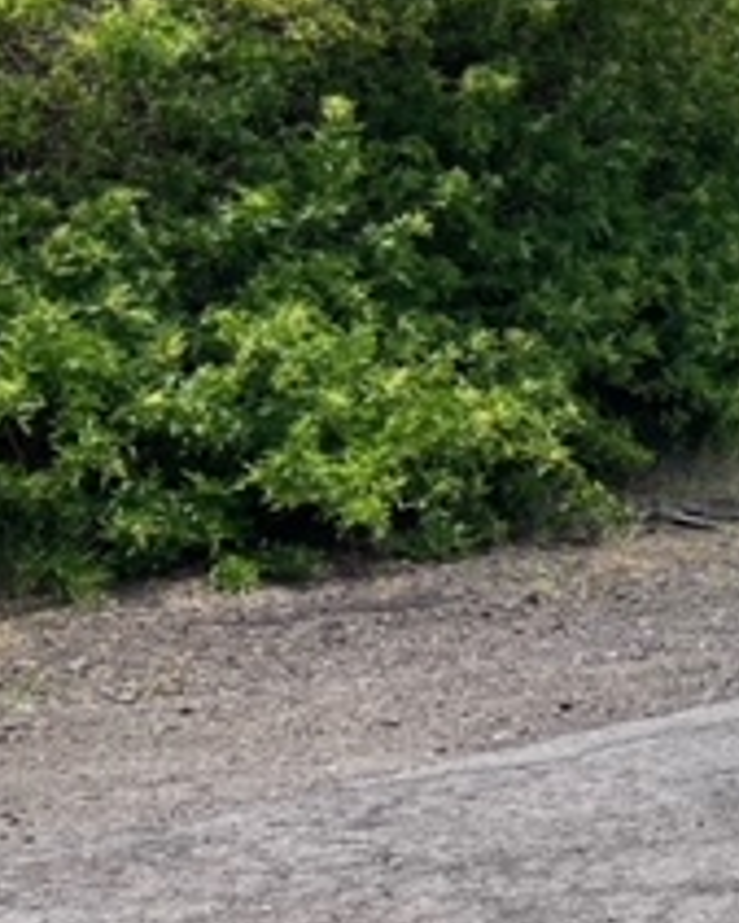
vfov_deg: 22.7
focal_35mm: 83
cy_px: 175
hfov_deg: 16.6
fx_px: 2268
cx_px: 1146
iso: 20
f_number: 1.8
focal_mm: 3.99
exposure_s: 1/1215
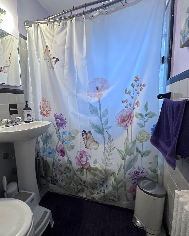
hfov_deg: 70.1
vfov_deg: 83.3
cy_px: 117
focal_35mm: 19
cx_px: 75
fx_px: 133
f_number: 2.2
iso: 200
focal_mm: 2.22
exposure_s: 1/60
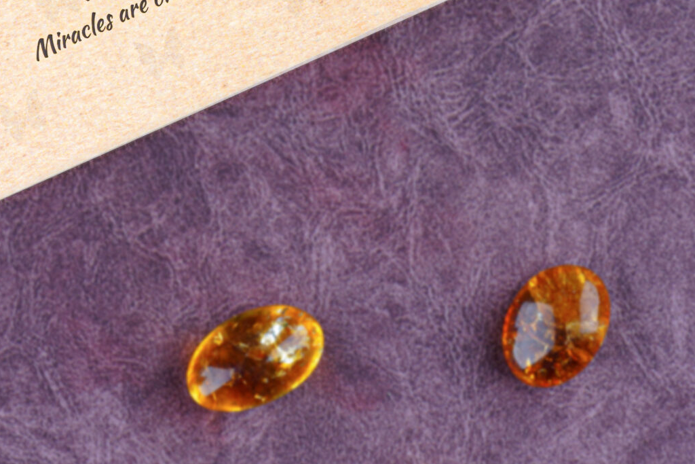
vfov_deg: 6.1
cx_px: 132
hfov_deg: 9.1
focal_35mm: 225
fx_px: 4344
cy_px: -66
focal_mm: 90
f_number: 18
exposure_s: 1/160
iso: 100
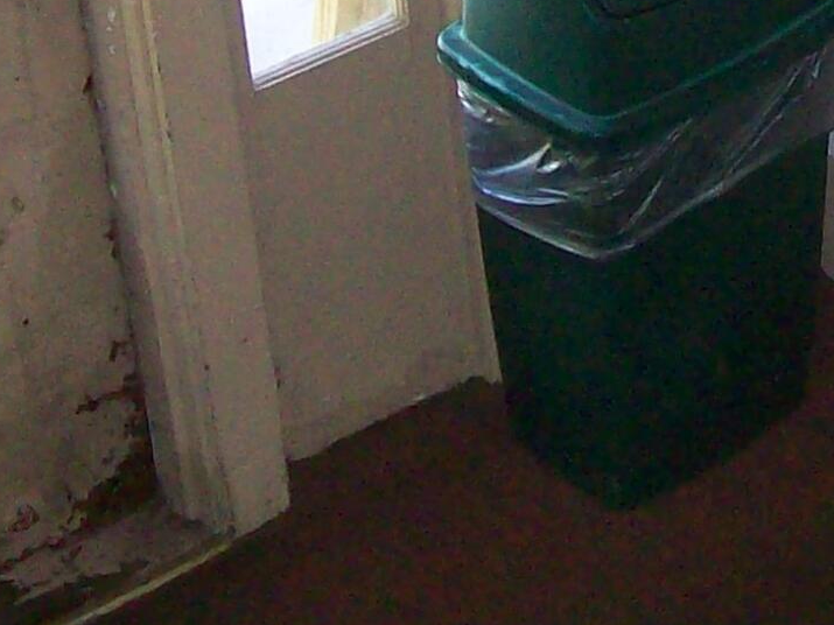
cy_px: -161
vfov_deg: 9.7
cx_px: 773
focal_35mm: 151
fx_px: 3637
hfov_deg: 13.0
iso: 200
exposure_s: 1/64
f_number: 2.7
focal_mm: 6
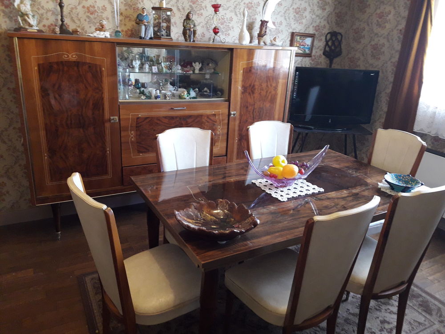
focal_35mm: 28
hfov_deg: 63.4
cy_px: 167
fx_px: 360
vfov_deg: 49.7
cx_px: 222
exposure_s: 1/25
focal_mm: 3.7
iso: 160
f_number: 1.9
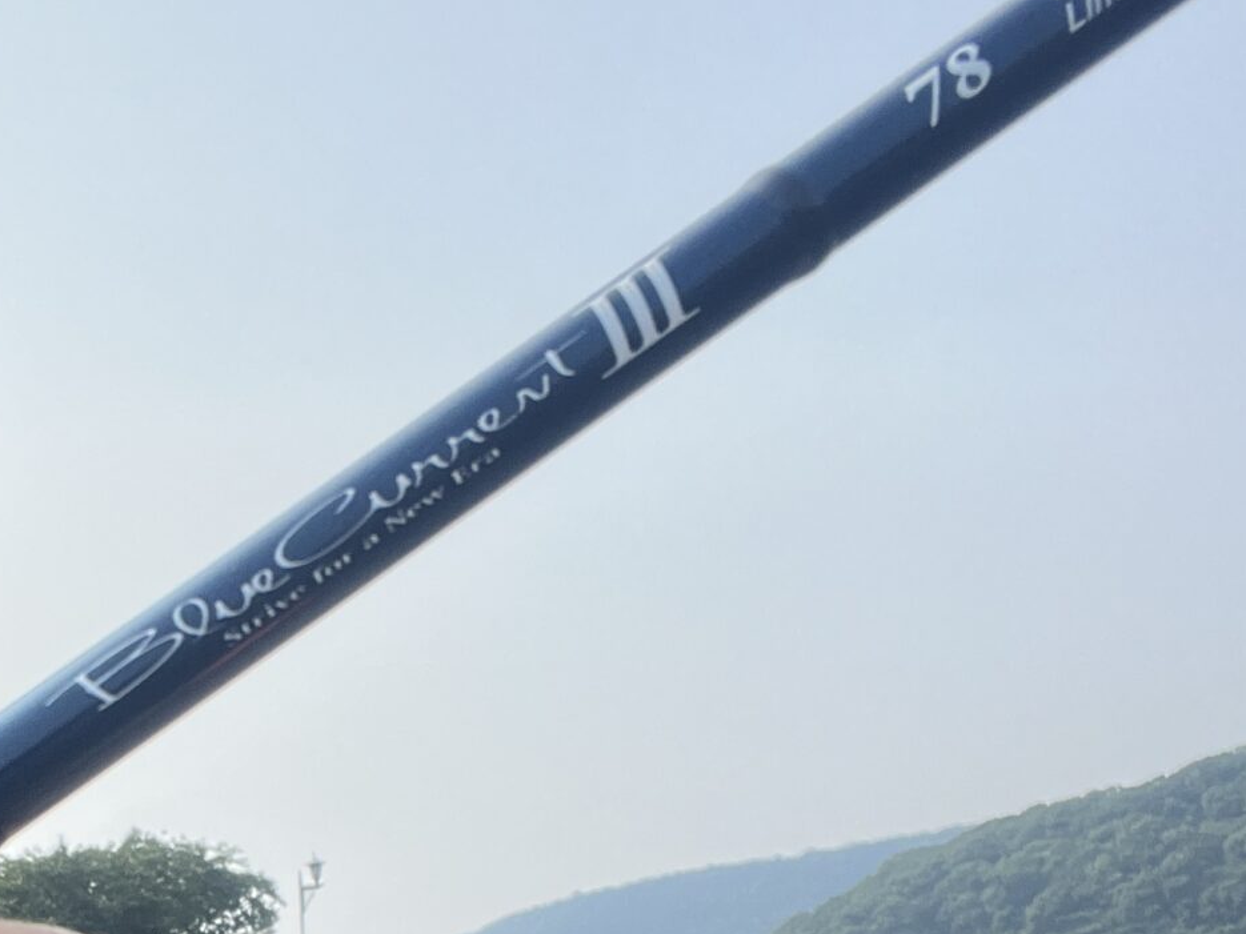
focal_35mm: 63
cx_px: 109
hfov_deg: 29.4
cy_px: 1066
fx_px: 2267
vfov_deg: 21.9
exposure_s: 1/546
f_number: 2.2
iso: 32
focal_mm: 2.71
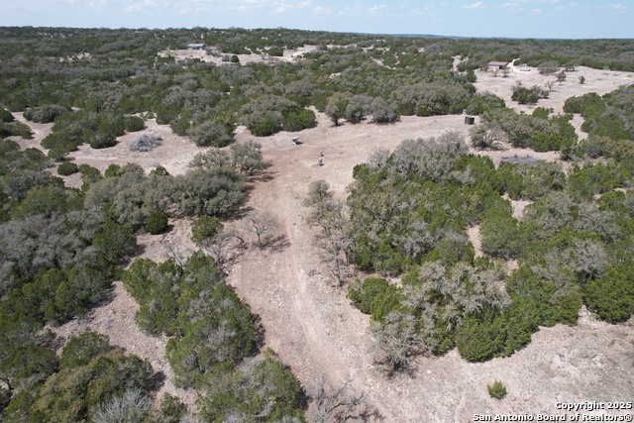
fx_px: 388
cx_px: 317
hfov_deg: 78.6
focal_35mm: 22
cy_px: 212
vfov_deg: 57.3
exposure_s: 1/2000
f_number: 2.8
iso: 130
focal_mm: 8.38
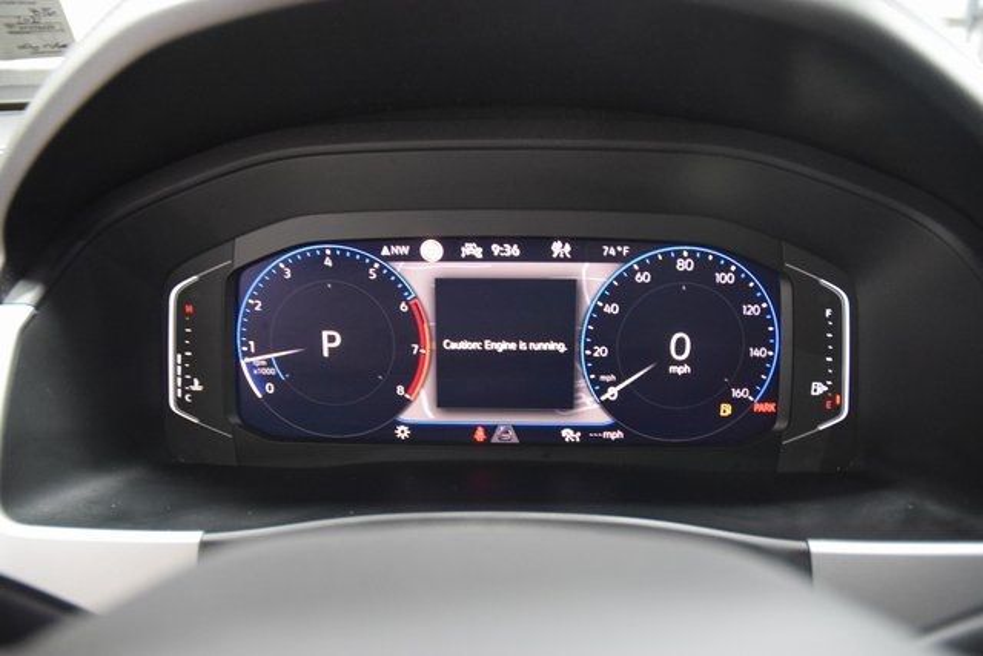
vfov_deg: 48.0
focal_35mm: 27
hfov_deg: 67.4
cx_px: 492
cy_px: 328
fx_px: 737
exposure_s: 1/15
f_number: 3.5
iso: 3200
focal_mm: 18
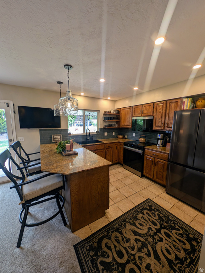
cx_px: 102
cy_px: 136
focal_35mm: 12
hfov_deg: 94.6
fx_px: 95
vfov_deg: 110.5
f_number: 1.95
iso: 53
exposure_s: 1/60
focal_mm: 2.23
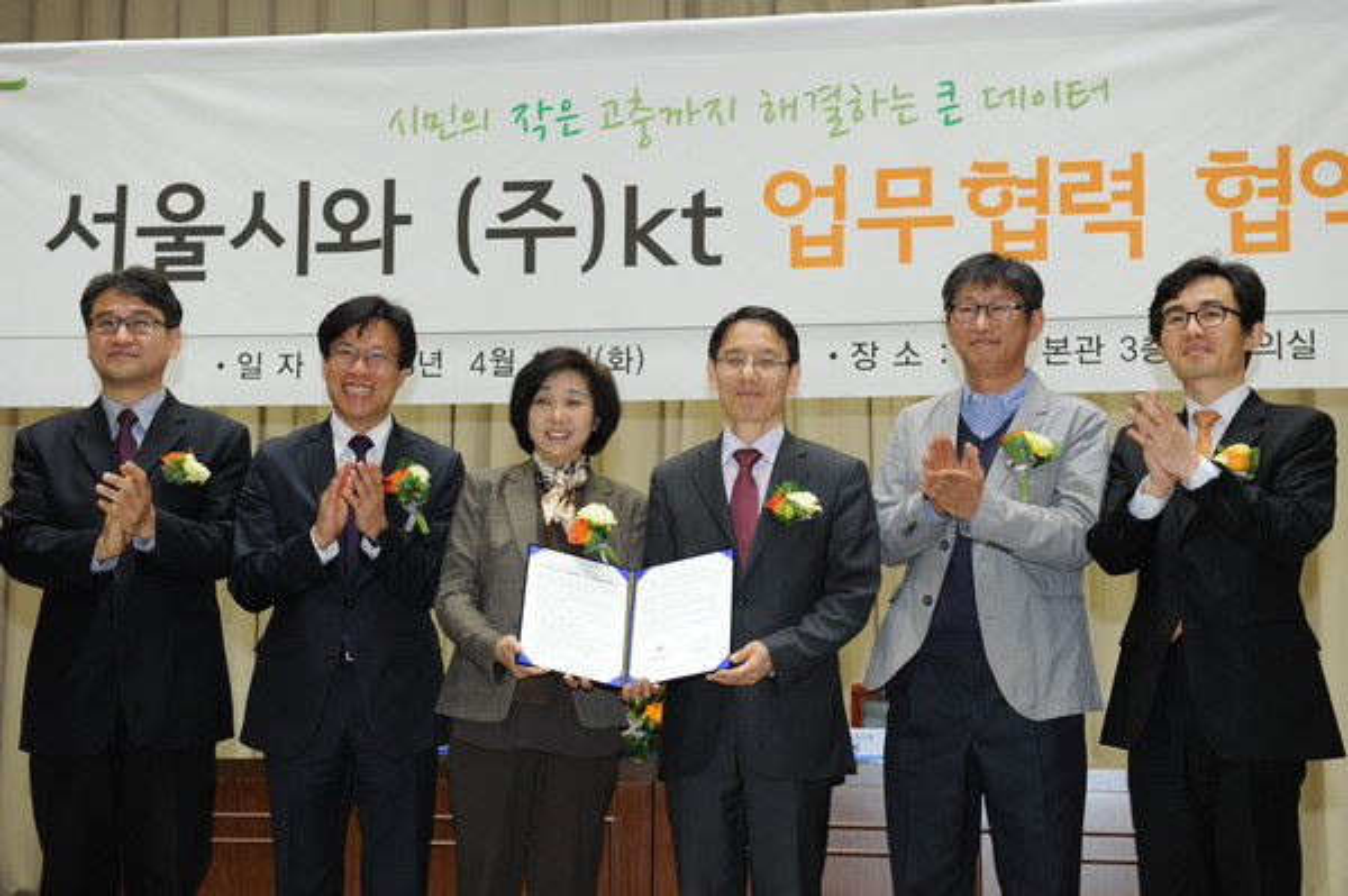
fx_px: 2095
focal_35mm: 56
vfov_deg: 24.2
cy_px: 448
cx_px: 674
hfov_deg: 35.7
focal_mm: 56
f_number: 5
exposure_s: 1/125
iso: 2000
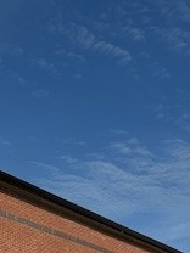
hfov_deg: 19.7
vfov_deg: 24.7
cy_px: 274
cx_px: 44
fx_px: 542
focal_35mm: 74
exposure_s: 1/10753
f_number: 1.78
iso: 80
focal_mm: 6.86
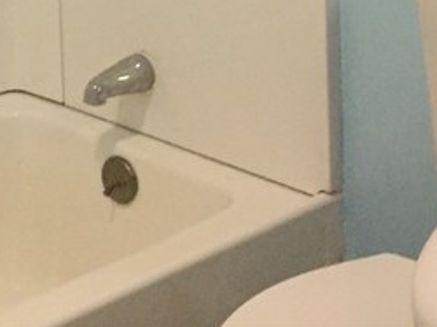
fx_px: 1501
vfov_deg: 11.2
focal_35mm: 119
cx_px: -80
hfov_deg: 16.0
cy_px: -339
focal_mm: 4.15
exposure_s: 1/24
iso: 250
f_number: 2.2
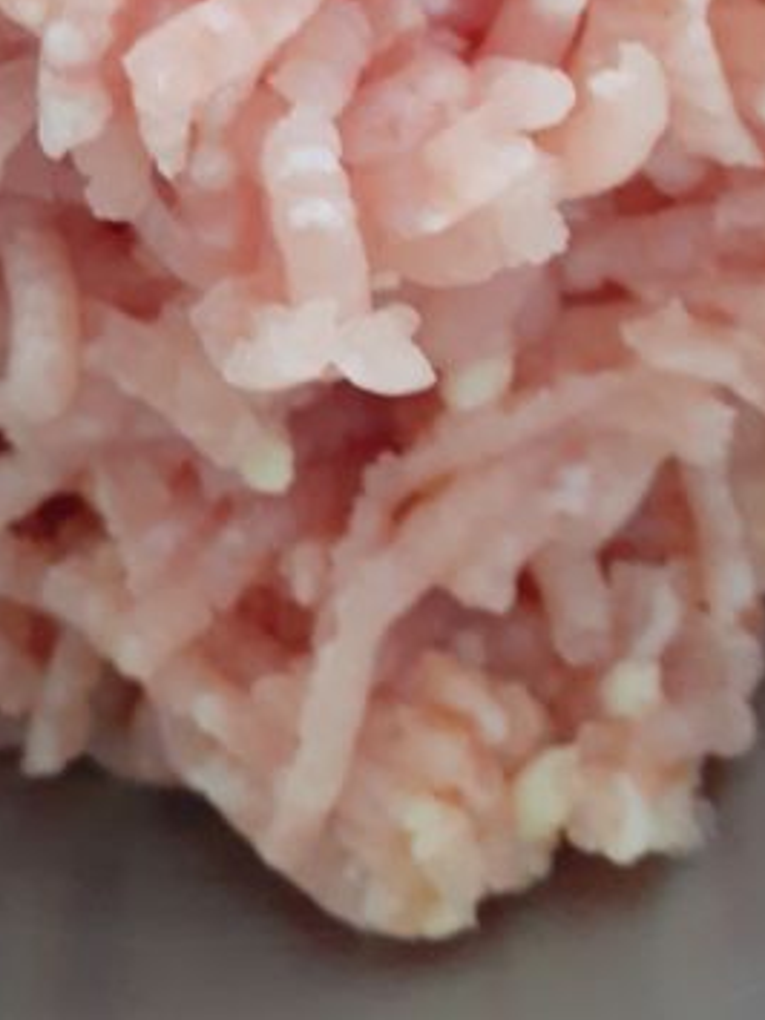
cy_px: -158
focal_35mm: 76
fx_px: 2241
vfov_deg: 23.7
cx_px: 155
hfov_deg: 19.2
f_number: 1.9
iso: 250
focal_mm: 3.6
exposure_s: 1/25
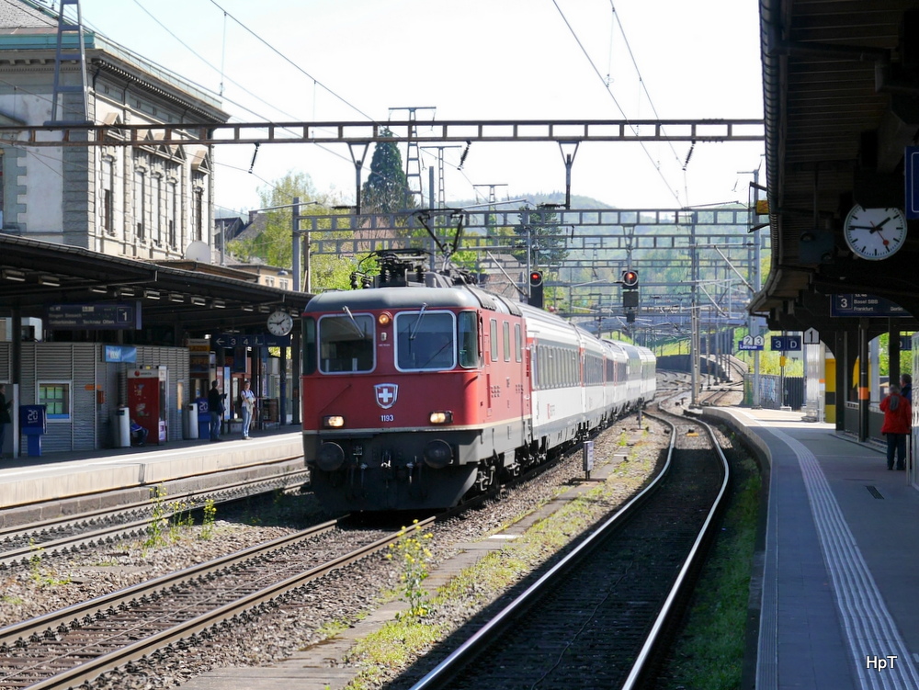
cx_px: 460
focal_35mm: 72
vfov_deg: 20.5
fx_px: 1912
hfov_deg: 27.0
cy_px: 345
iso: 160
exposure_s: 1/200
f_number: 7.1
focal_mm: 36
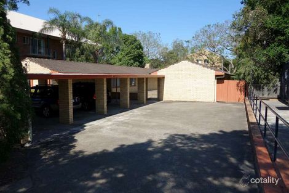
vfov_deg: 46.4
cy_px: 96
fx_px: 225
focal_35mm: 28
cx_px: 144
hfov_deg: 65.5
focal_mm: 10.4
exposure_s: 1/400
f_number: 5.6
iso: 125
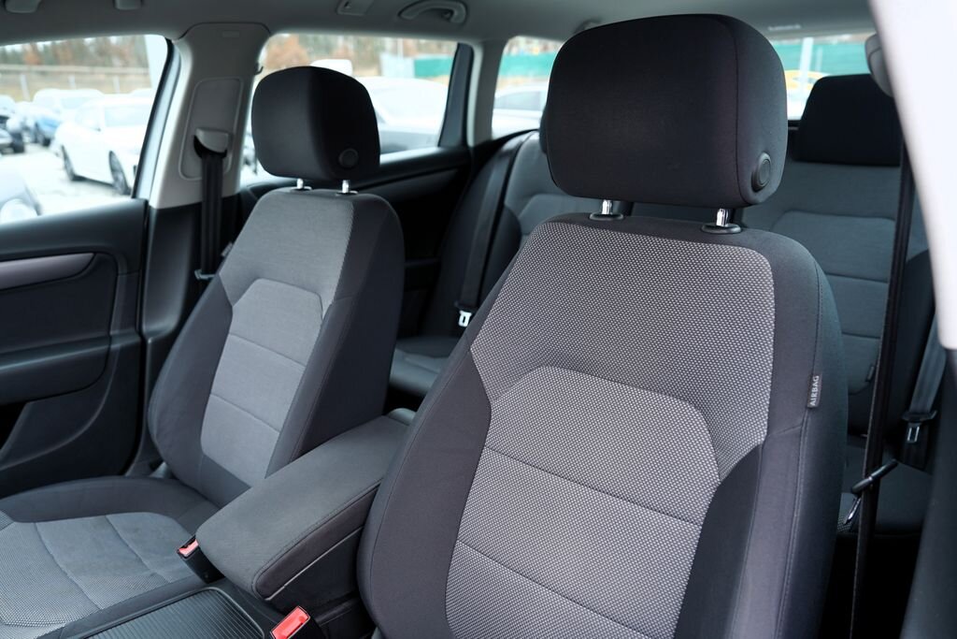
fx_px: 638
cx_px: 478
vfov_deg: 53.1
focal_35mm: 24
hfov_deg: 73.7
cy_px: 320
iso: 100
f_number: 3.5
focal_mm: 24
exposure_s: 1/50
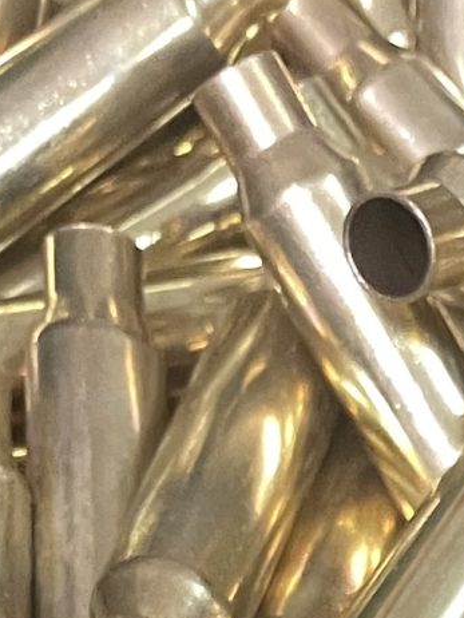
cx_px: 1040
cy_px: 1473
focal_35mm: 144
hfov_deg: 9.4
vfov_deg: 11.4
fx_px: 2571
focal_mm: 4.2
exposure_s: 1/60
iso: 250
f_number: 1.6
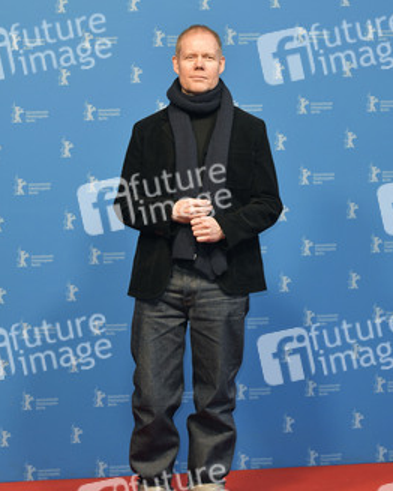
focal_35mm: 126
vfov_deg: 15.3
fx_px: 1830
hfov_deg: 12.3
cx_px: 198
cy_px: 275
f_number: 5.6
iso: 2000
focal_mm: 110
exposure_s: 1/160
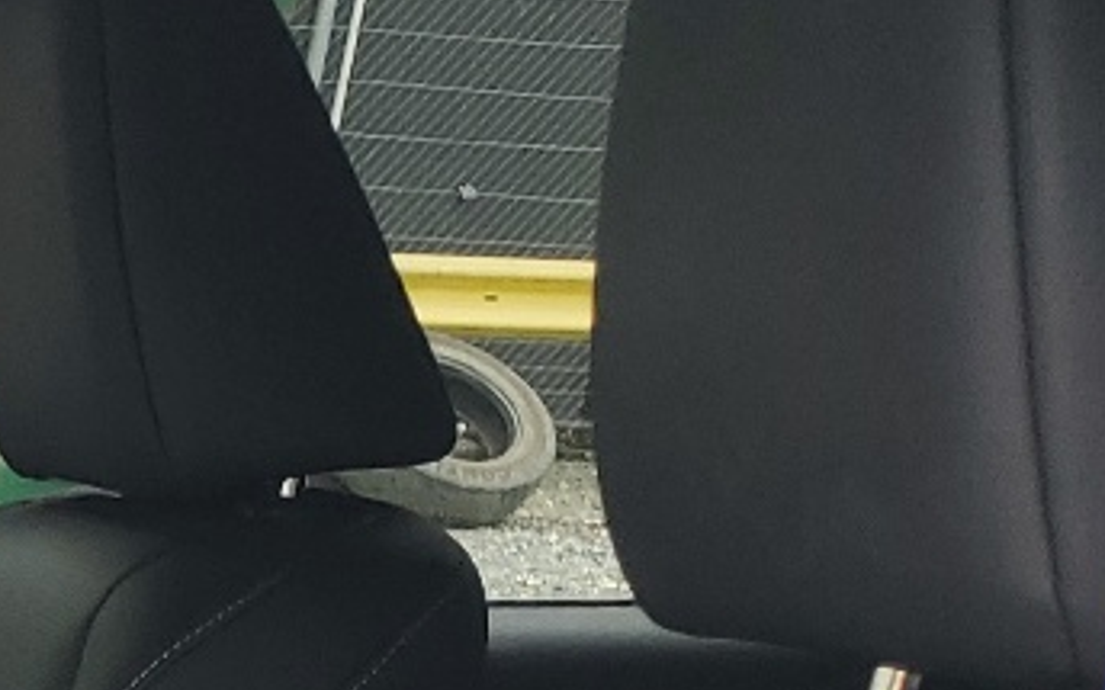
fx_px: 3855
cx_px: -1381
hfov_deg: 13.1
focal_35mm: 128
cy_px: 1765
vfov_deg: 9.0
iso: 50
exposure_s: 1/222
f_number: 1.5
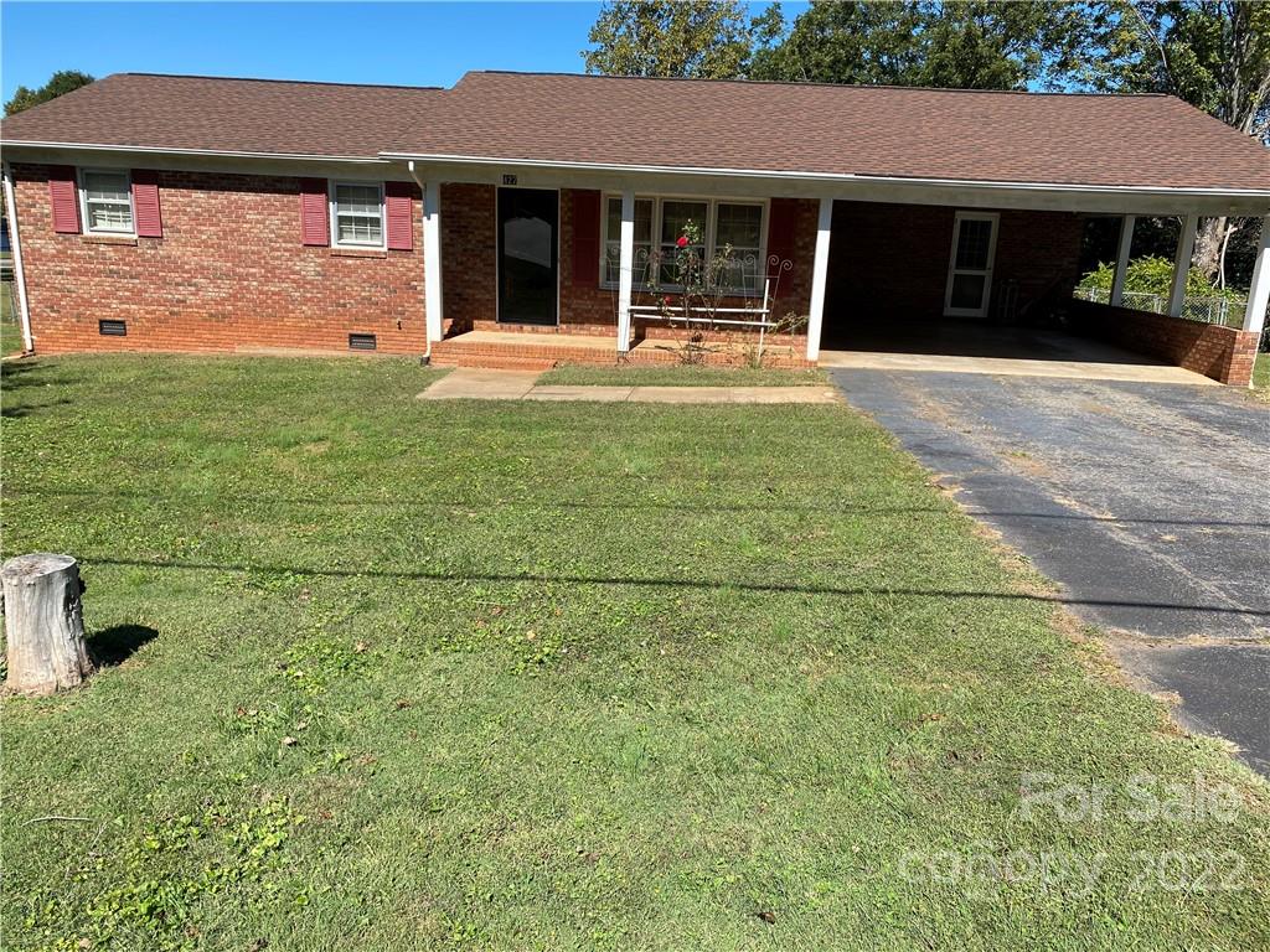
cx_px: 635
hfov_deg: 67.3
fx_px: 954
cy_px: 476
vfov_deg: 53.1
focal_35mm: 26
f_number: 1.8
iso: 32
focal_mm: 4.25
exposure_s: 1/2066
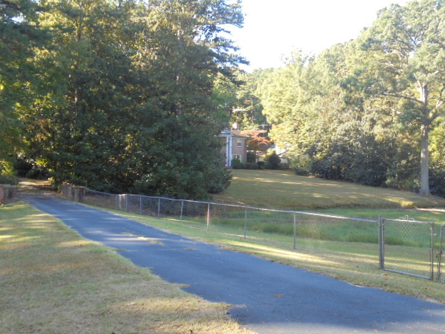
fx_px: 553
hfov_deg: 43.9
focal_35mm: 43
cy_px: 167
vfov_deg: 33.6
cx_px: 222
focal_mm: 7.8
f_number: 4.5
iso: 100
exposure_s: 1/50
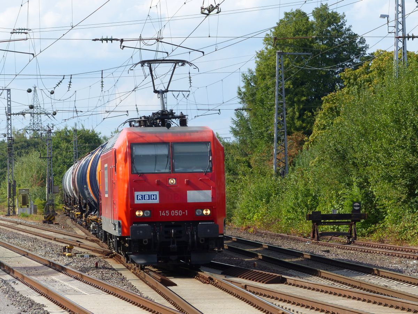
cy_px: 157
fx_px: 2801
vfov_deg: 6.4
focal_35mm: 232
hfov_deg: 8.5
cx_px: 209
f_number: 4
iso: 100
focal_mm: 41.8
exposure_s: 1/640
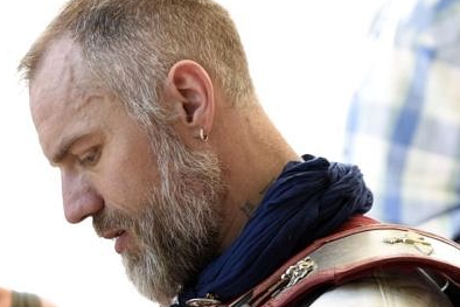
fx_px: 2326
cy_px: 151
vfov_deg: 7.6
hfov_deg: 11.3
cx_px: 194
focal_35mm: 182
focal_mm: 70
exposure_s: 1/125
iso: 100
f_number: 3.5
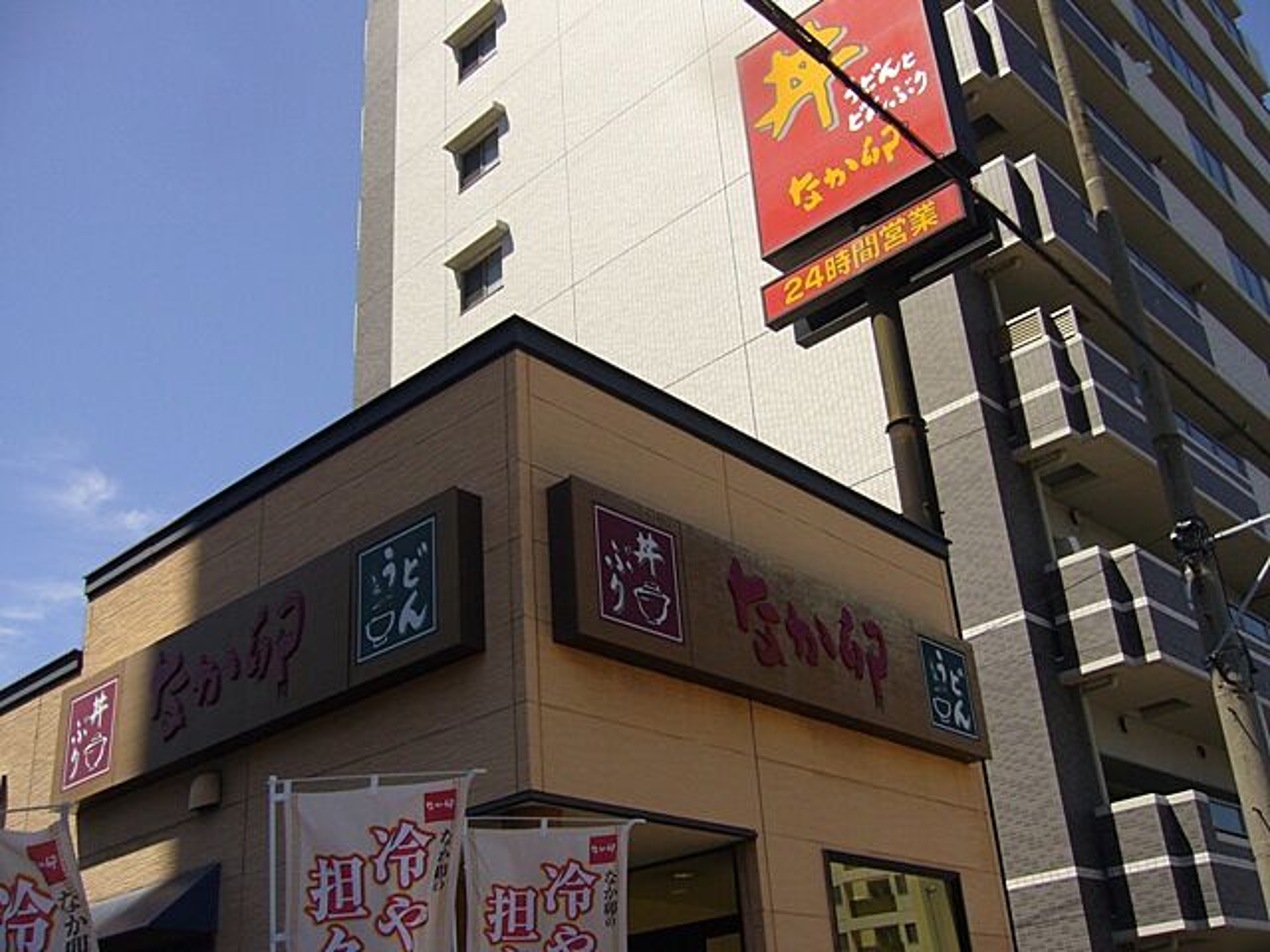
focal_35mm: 36
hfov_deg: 51.4
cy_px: 476
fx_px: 1321
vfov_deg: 39.7
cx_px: 635
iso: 80
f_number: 5.7
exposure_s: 1/400
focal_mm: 6
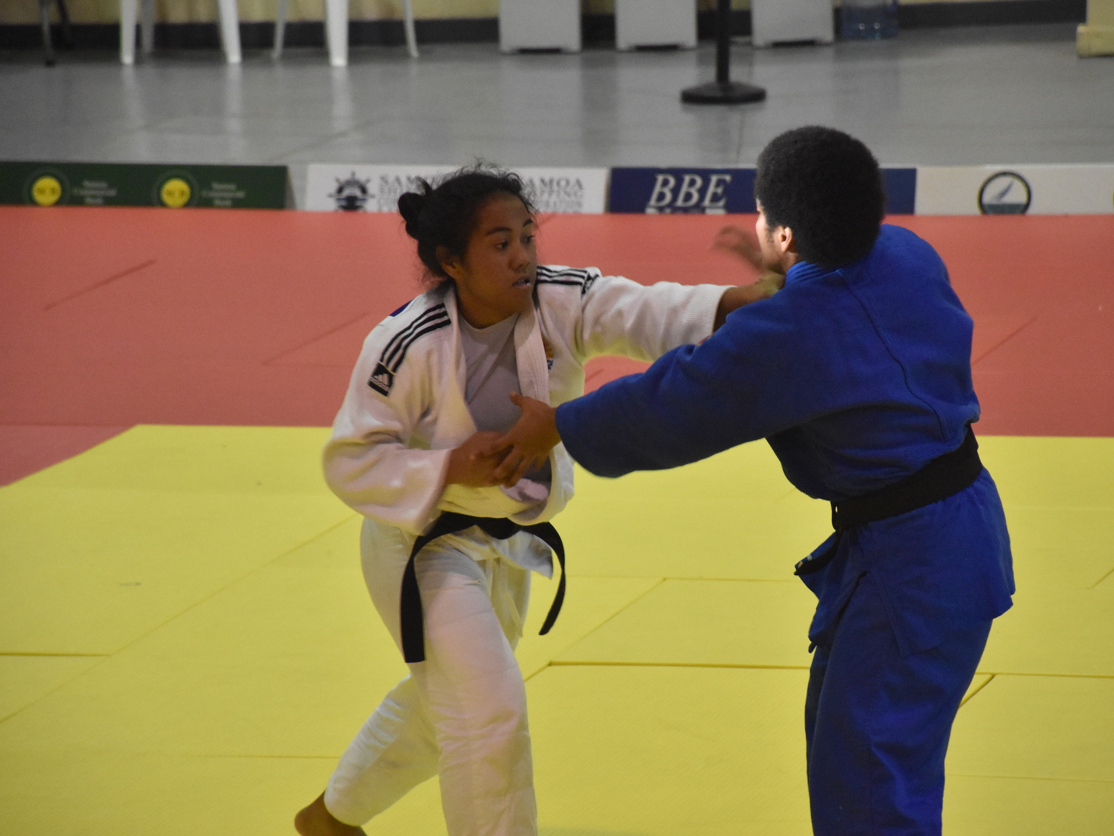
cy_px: 419
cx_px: 598
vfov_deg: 6.5
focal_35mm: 228
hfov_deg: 8.7
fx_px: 7337
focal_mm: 140
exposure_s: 1/125
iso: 5000
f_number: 5.6
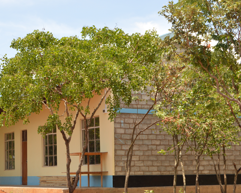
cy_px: 122
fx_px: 613
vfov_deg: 17.8
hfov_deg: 22.2
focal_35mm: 86
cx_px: 84
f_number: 5.6
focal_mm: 38
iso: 100
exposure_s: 1/200
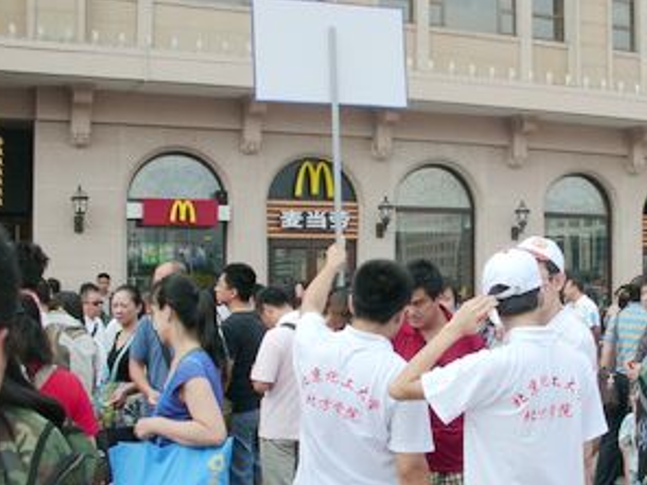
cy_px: 307
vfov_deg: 28.4
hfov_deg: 37.1
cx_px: 428
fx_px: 953
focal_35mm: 51
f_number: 7.3
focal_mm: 6.3
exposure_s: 1/100
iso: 100
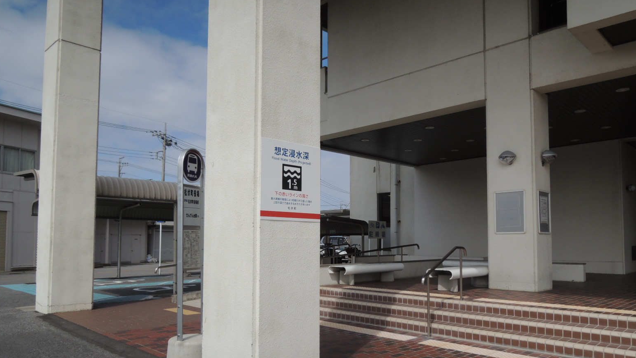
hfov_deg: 69.8
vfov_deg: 42.6
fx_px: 455
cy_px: 220
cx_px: 310
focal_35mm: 27
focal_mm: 4.3
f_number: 4
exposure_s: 1/1600
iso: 100
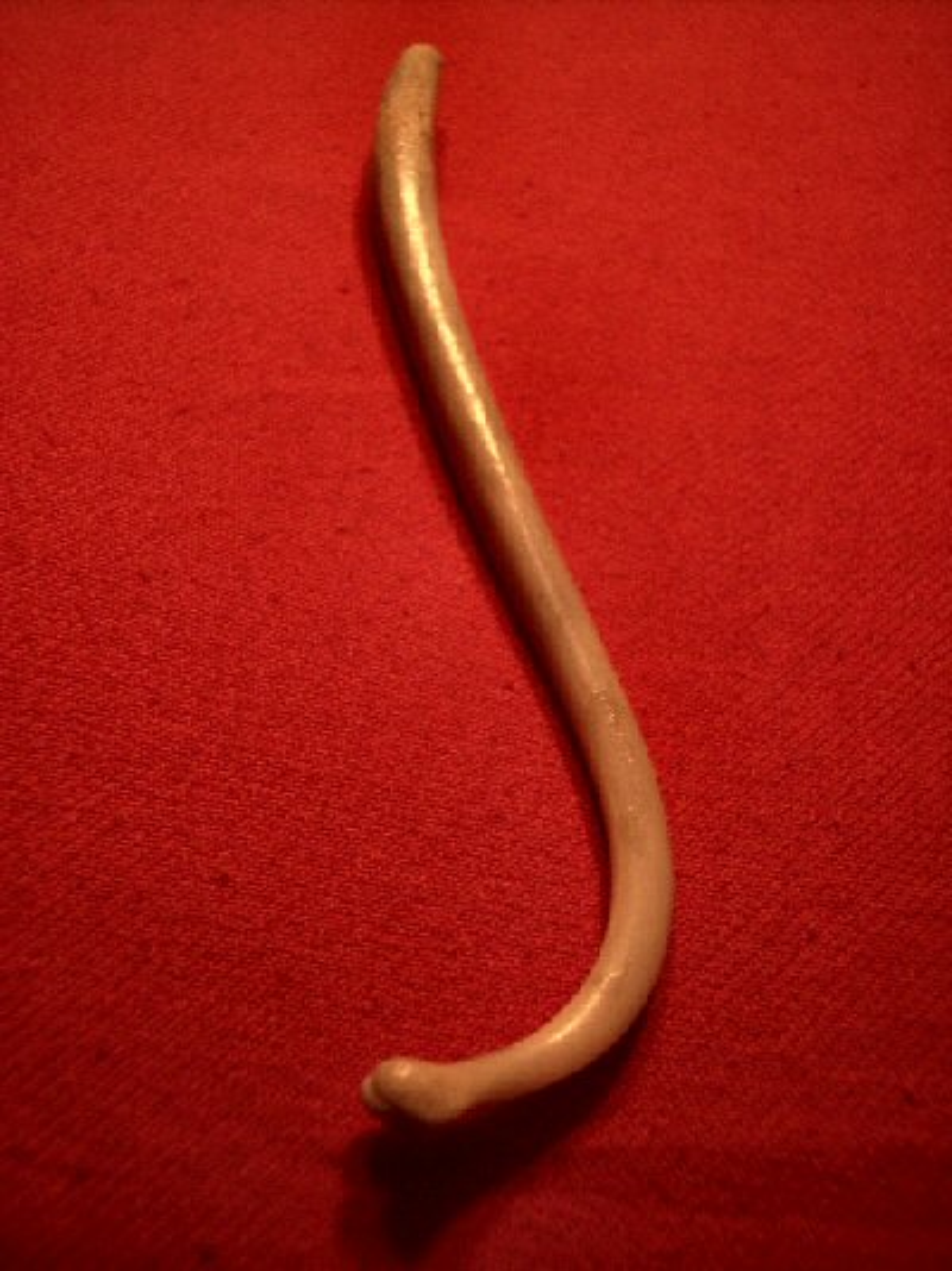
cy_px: 636
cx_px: 476
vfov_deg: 47.9
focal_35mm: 39
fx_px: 1431
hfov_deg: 36.8
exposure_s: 1/20
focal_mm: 8
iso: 100
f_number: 3.4
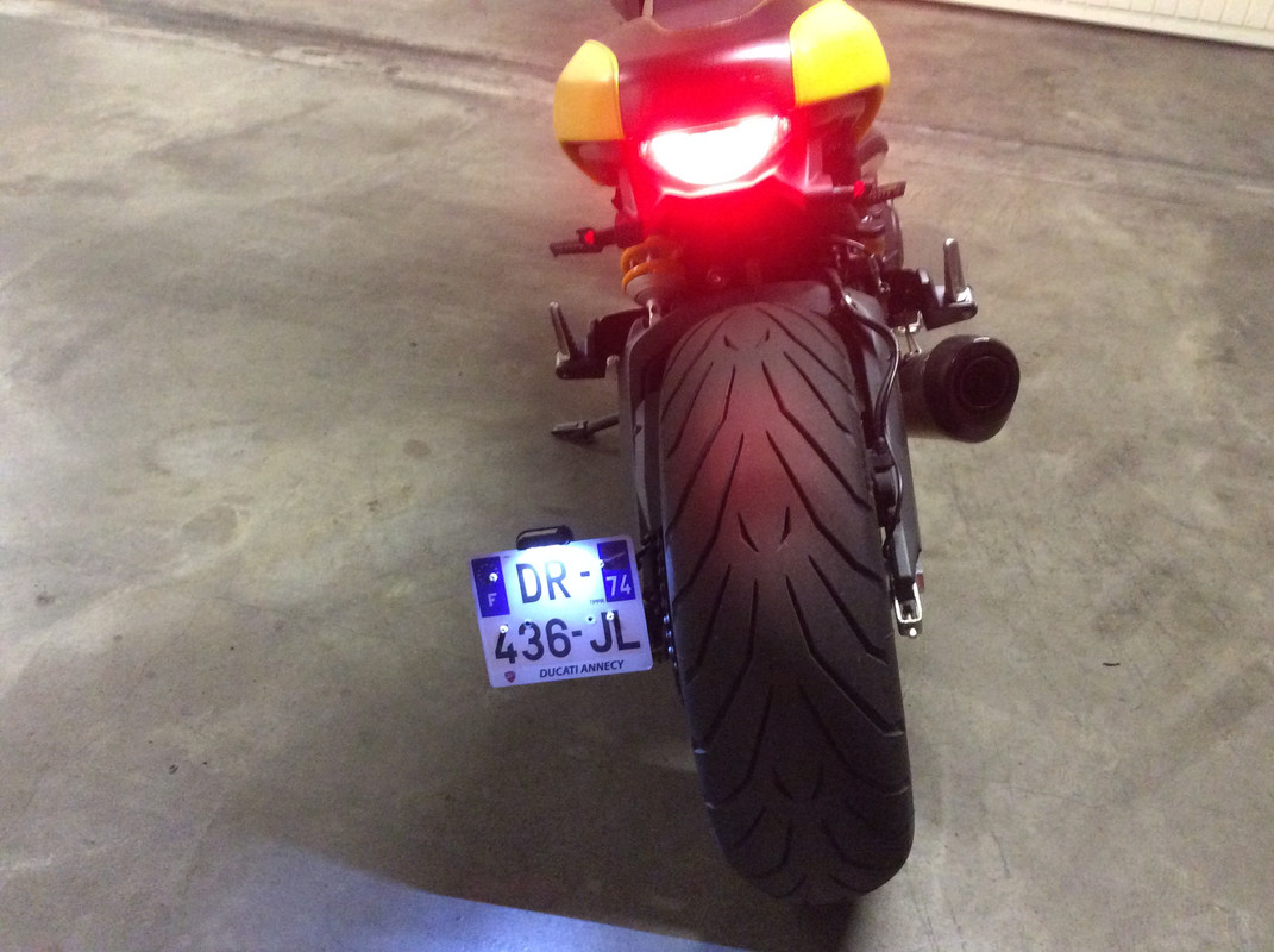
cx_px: 637
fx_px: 1176
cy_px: 476
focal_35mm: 32
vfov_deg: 44.1
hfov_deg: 56.9
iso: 400
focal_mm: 3.3
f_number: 2.4
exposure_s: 1/17
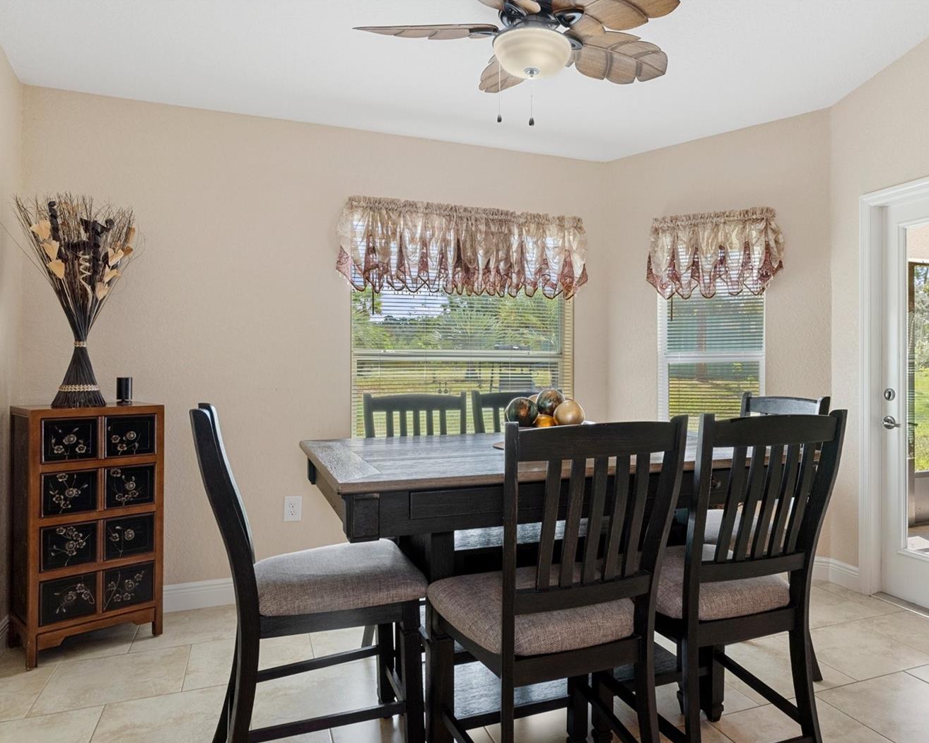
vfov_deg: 58.8
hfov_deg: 69.6
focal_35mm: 24
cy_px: 375
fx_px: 660
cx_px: 554
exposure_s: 1/4
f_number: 8
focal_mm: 14
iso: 400
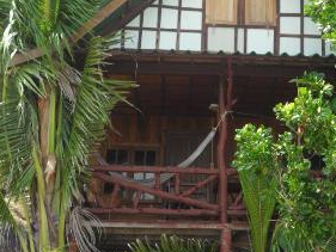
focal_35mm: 83
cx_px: 218
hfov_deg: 23.5
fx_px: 806
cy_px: 66
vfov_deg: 17.7
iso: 100
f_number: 5
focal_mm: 9.3
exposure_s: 1/180
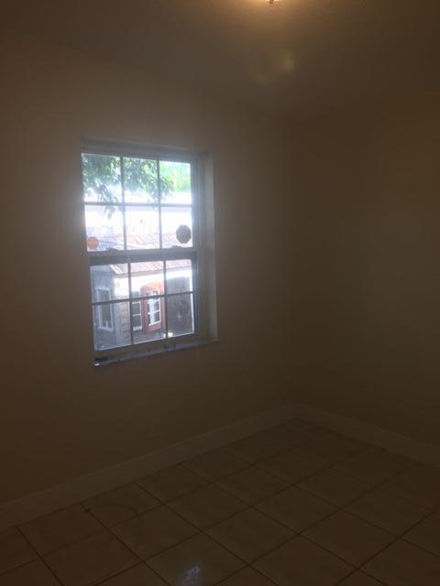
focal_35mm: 29
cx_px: 220
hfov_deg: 48.2
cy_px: 293
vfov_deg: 61.7
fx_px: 491
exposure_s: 1/60
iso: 32
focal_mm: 4.15
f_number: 2.2
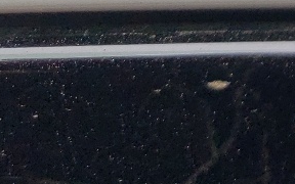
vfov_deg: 7.3
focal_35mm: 153
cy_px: -416
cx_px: 730
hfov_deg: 11.2
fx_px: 1230
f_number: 1.5
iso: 50
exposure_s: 1/323
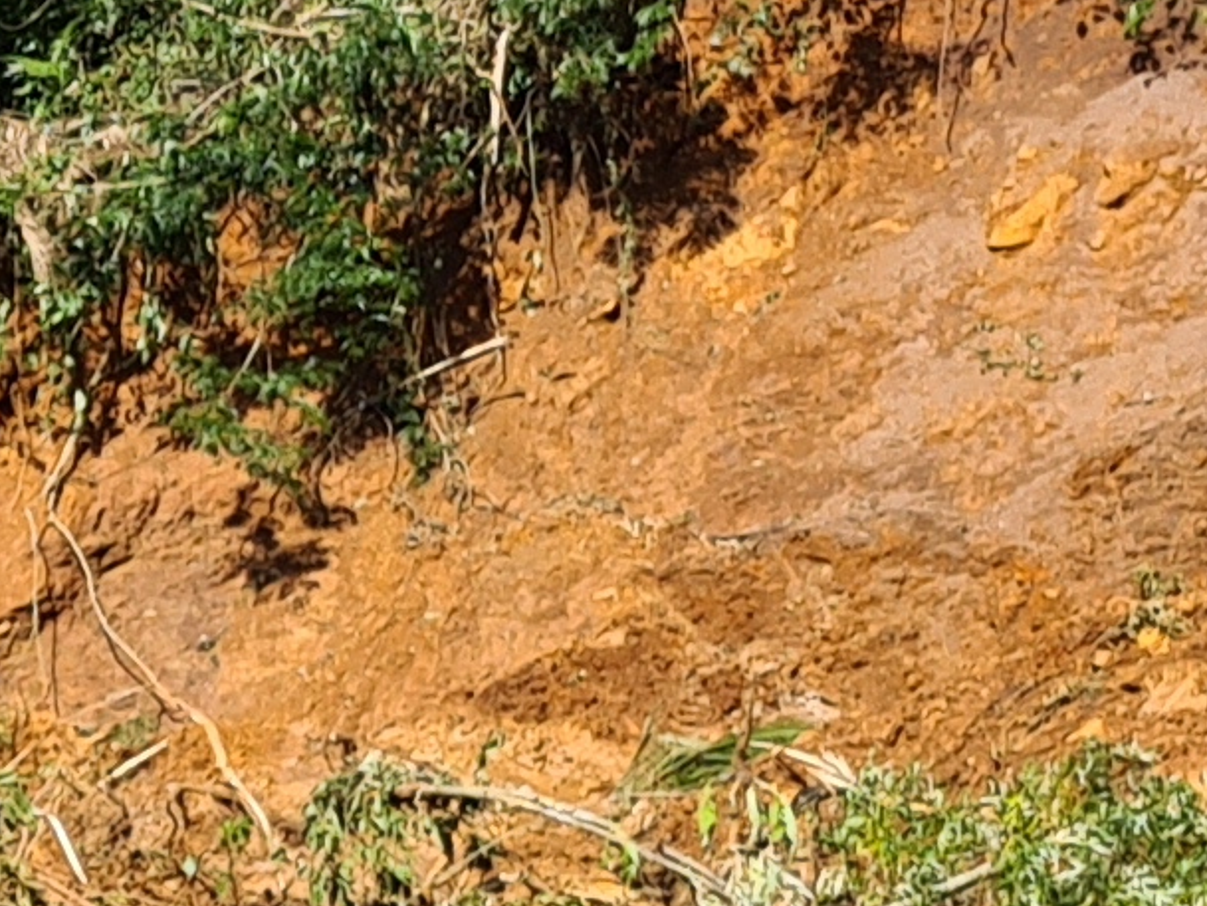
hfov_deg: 9.0
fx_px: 5999
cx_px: -2586
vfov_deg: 8.3
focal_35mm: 172
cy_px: 1679
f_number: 1.8
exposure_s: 1/1424
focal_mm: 5.4
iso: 50
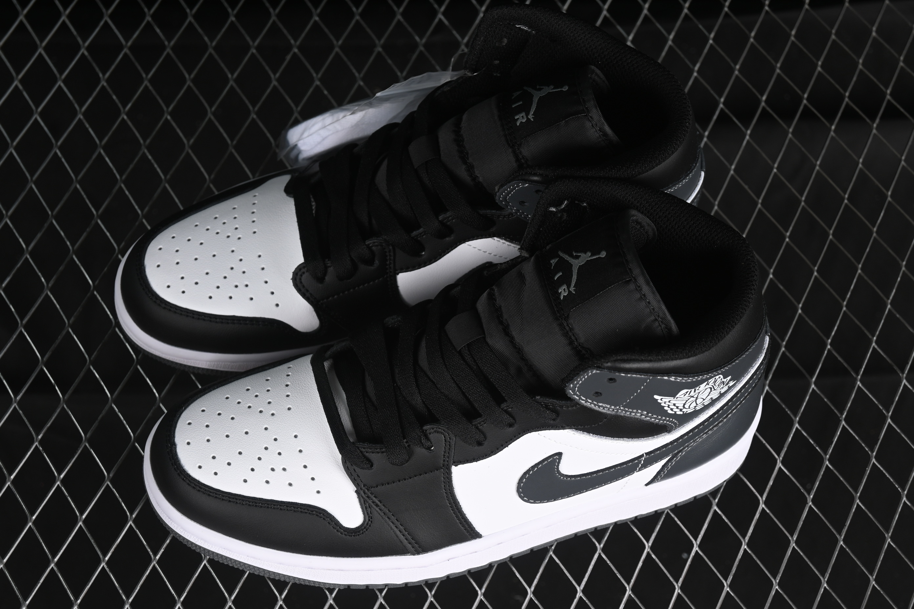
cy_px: 304
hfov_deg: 27.0
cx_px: 457
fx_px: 1904
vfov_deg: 18.2
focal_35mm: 75
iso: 160
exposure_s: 1/60
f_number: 6.3
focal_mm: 50
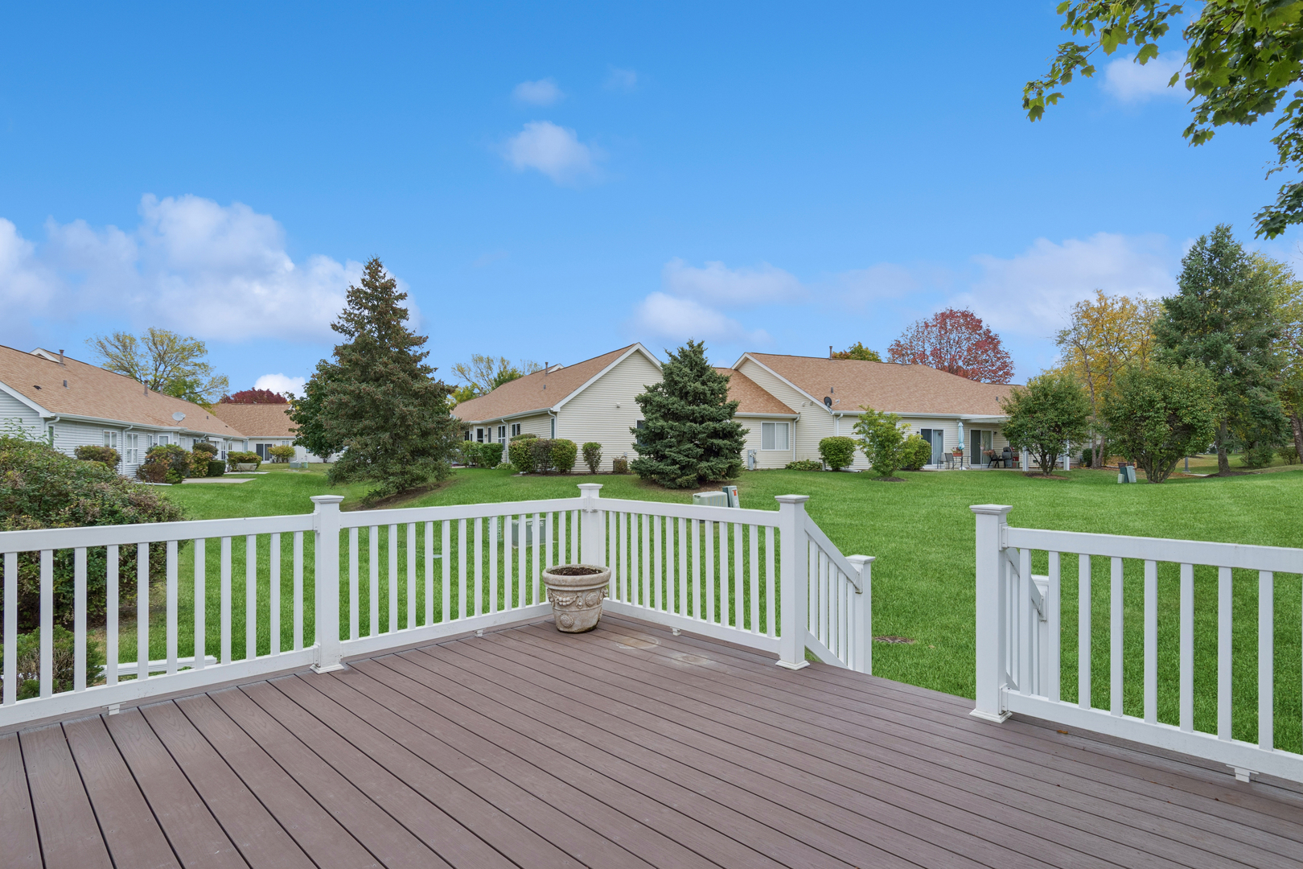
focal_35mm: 18
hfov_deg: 90.0
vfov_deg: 67.4
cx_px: 652
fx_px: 651
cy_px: 434
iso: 250
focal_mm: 12
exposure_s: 1/125
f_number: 8
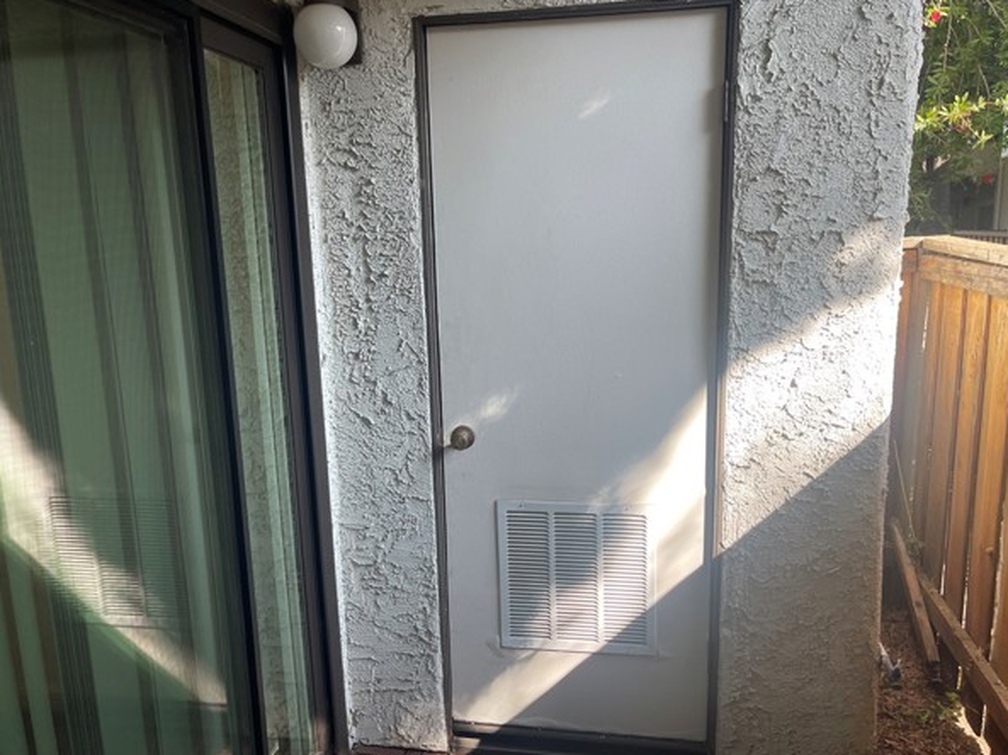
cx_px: 501
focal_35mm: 27
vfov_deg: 51.3
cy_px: 388
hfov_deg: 65.4
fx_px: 786
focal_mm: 5.1
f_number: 1.6
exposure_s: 1/260
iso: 32
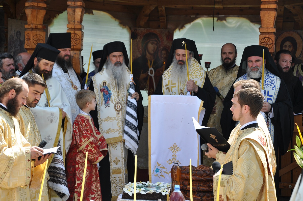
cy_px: 100
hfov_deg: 21.9
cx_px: 152
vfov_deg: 14.7
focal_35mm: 93
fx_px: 782
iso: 200
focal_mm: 62
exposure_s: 1/320
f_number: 5.3
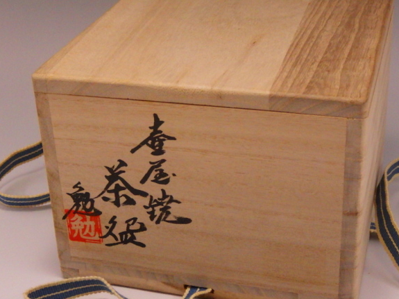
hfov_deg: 28.2
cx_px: 206
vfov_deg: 21.3
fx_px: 795
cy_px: 148
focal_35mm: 69
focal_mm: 11.1
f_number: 4.6
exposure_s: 1/60
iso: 400
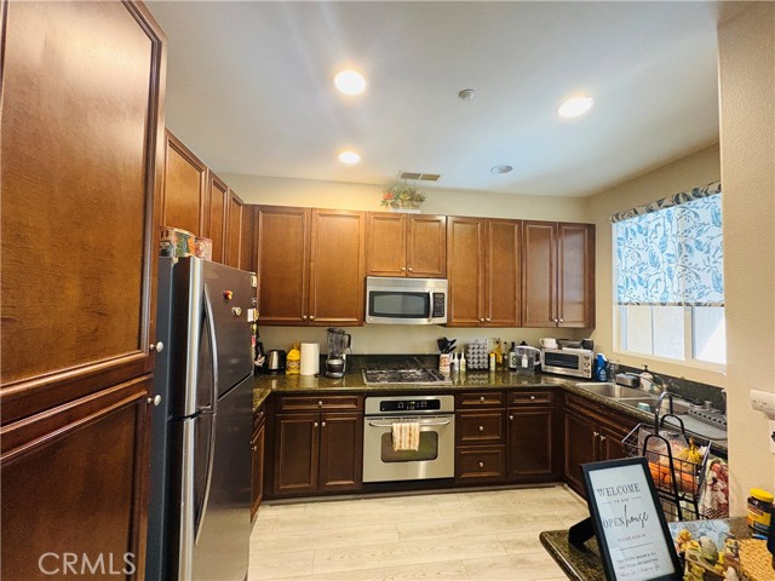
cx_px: 388
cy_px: 290
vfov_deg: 85.7
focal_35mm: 14
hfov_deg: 102.1
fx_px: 313
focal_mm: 2.22
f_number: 2.2
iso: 640
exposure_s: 1/40
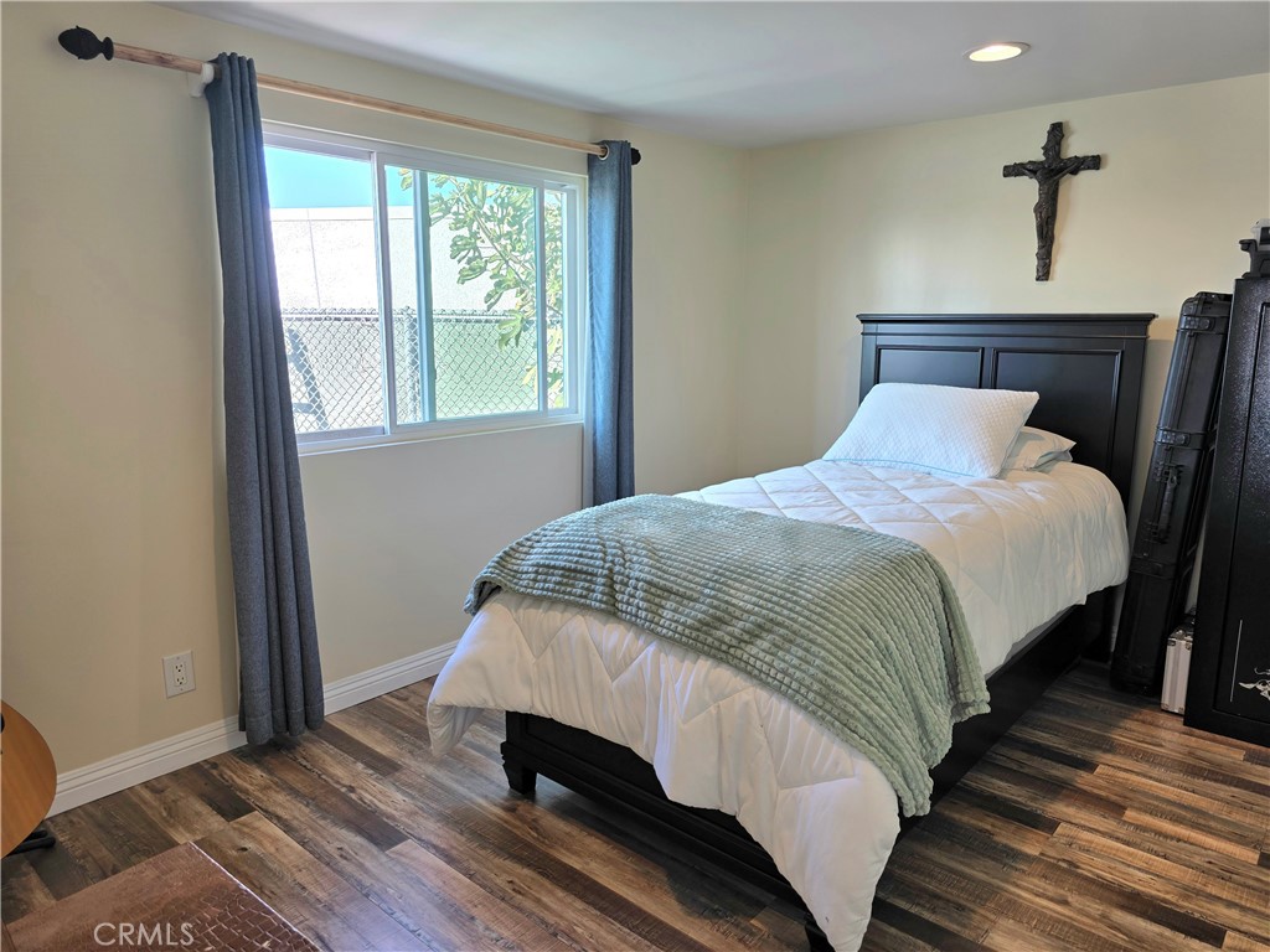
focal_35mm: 23
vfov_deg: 58.9
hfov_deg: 73.9
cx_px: 635
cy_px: 476
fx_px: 844
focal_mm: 6.3
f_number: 1.7
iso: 40
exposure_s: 1/120
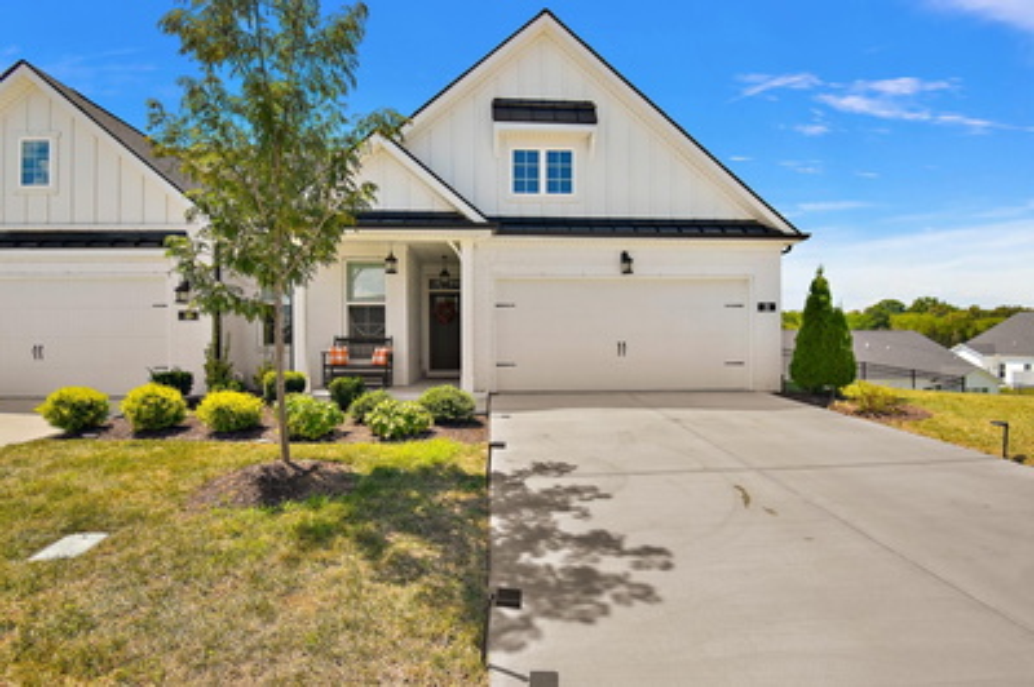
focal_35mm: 15
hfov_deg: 100.4
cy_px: 344
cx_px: 517
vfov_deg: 77.2
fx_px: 430
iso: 100
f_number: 5
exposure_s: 1/160
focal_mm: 10
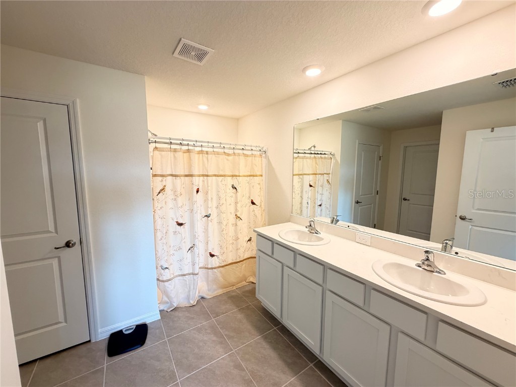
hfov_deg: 102.1
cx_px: 258
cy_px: 194
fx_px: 209
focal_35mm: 14
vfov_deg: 85.7
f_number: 2.2
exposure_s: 1/60
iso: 320
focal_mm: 2.22
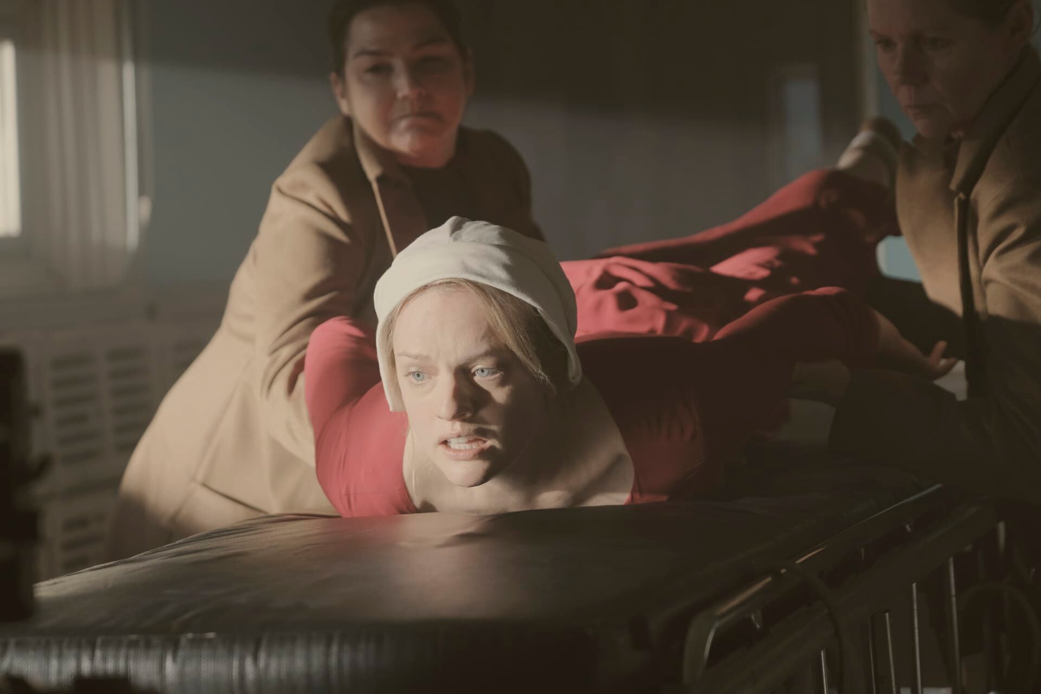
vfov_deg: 13.8
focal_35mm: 99
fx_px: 2863
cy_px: 347
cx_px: 520
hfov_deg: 20.6
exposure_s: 1/320
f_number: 3.2
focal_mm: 66
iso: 400
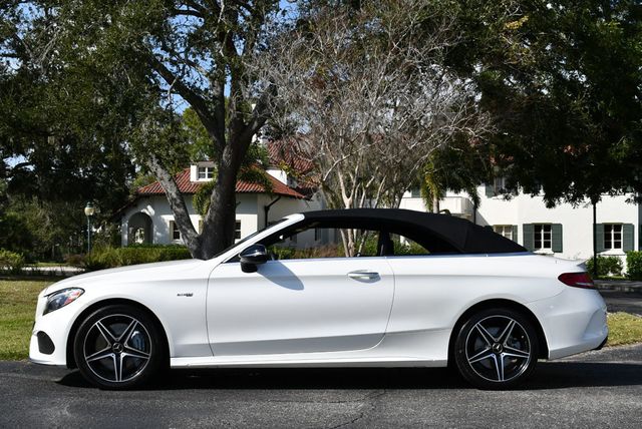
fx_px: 928
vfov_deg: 26.0
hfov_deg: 38.2
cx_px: 321
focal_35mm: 52
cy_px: 214
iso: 100
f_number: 9
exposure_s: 1/320
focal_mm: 26
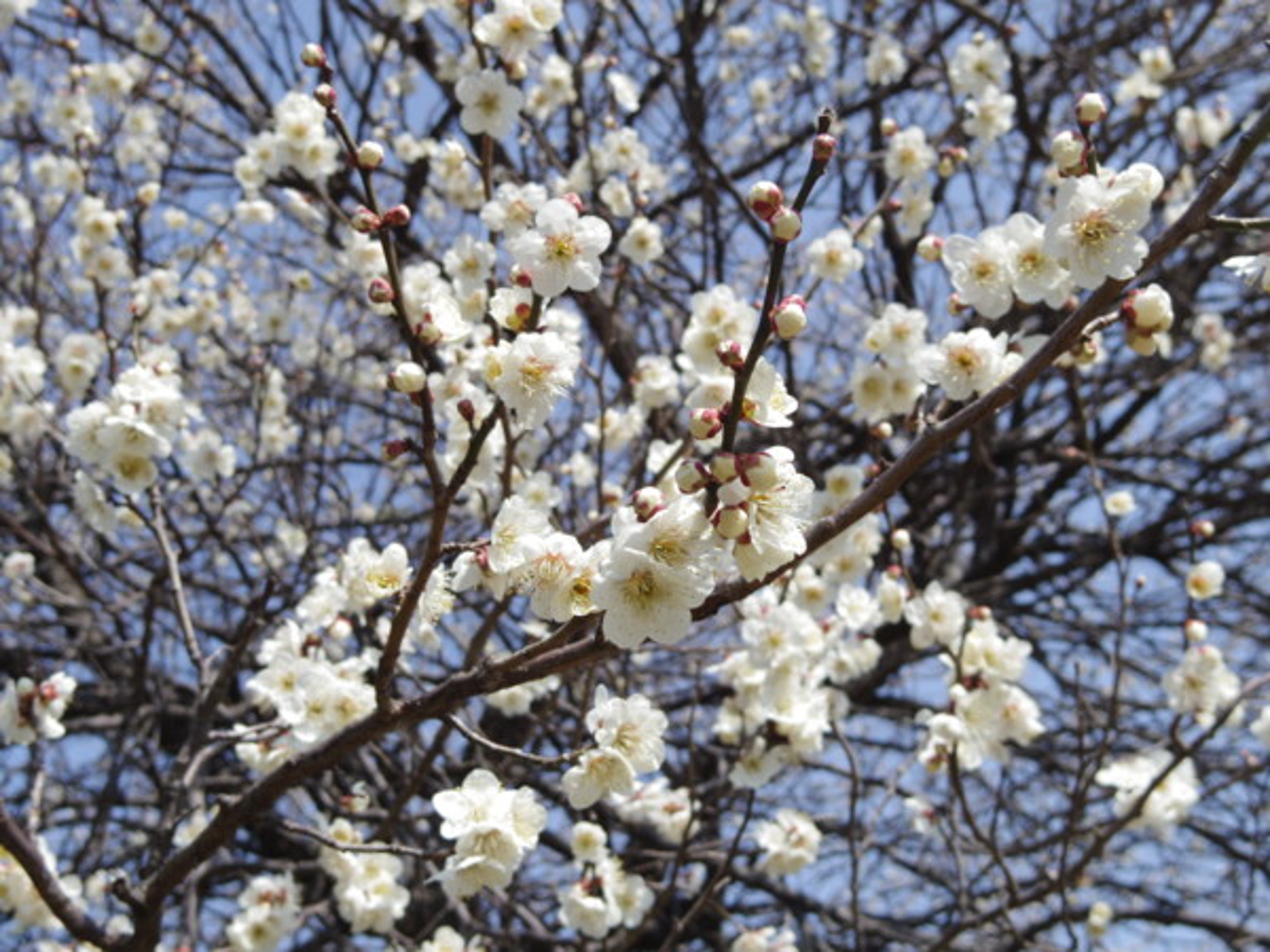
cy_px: 476
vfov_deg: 30.9
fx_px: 1724
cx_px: 635
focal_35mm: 47
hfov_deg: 40.4
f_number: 3.5
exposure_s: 1/1250
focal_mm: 8.5
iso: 125
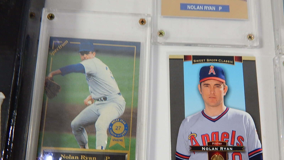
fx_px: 256
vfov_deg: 34.6
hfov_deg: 58.0
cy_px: 94
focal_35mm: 34
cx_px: 142
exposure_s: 1/30
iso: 250
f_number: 3.2
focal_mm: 5.6
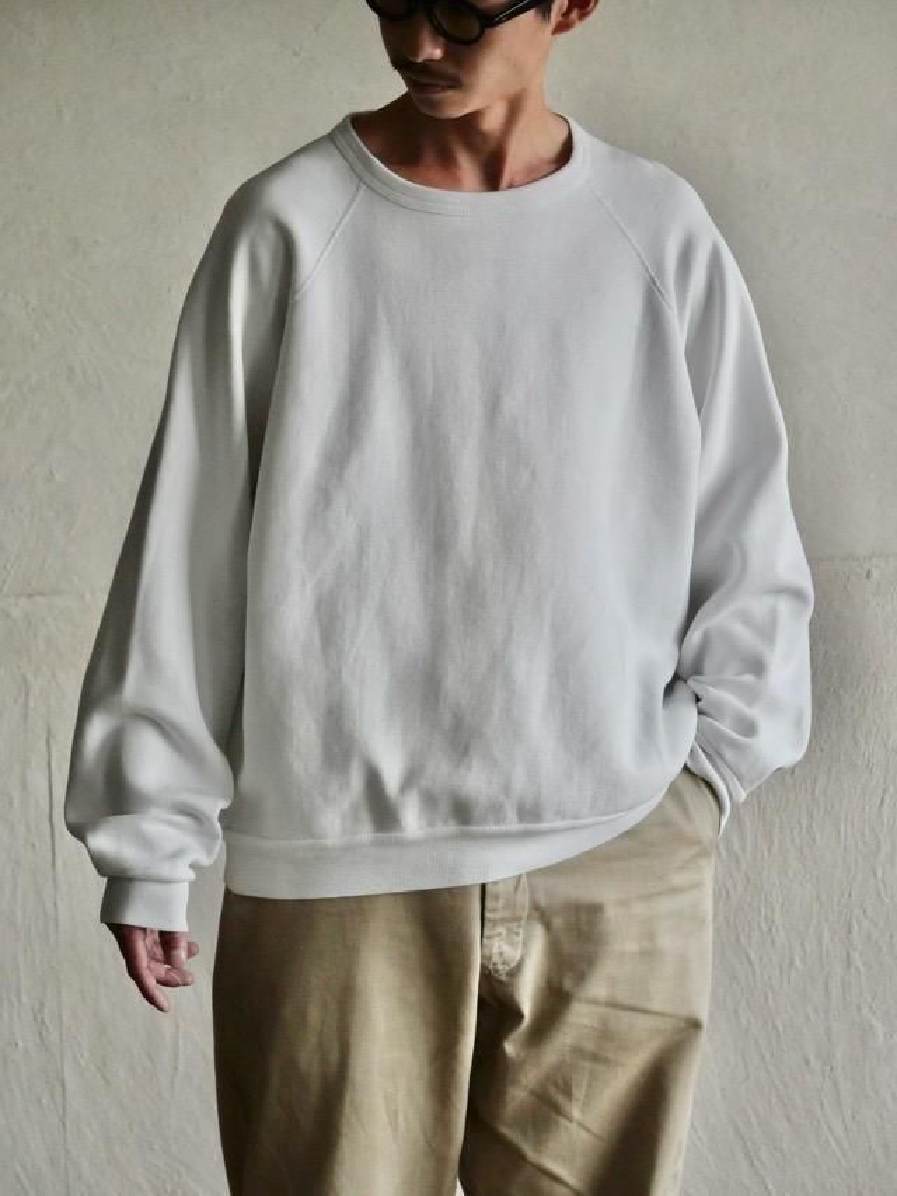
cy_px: 598
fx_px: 3592
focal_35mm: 104
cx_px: 448
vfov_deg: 18.9
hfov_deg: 14.2
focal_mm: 52
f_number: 4
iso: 2500
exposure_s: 1/125
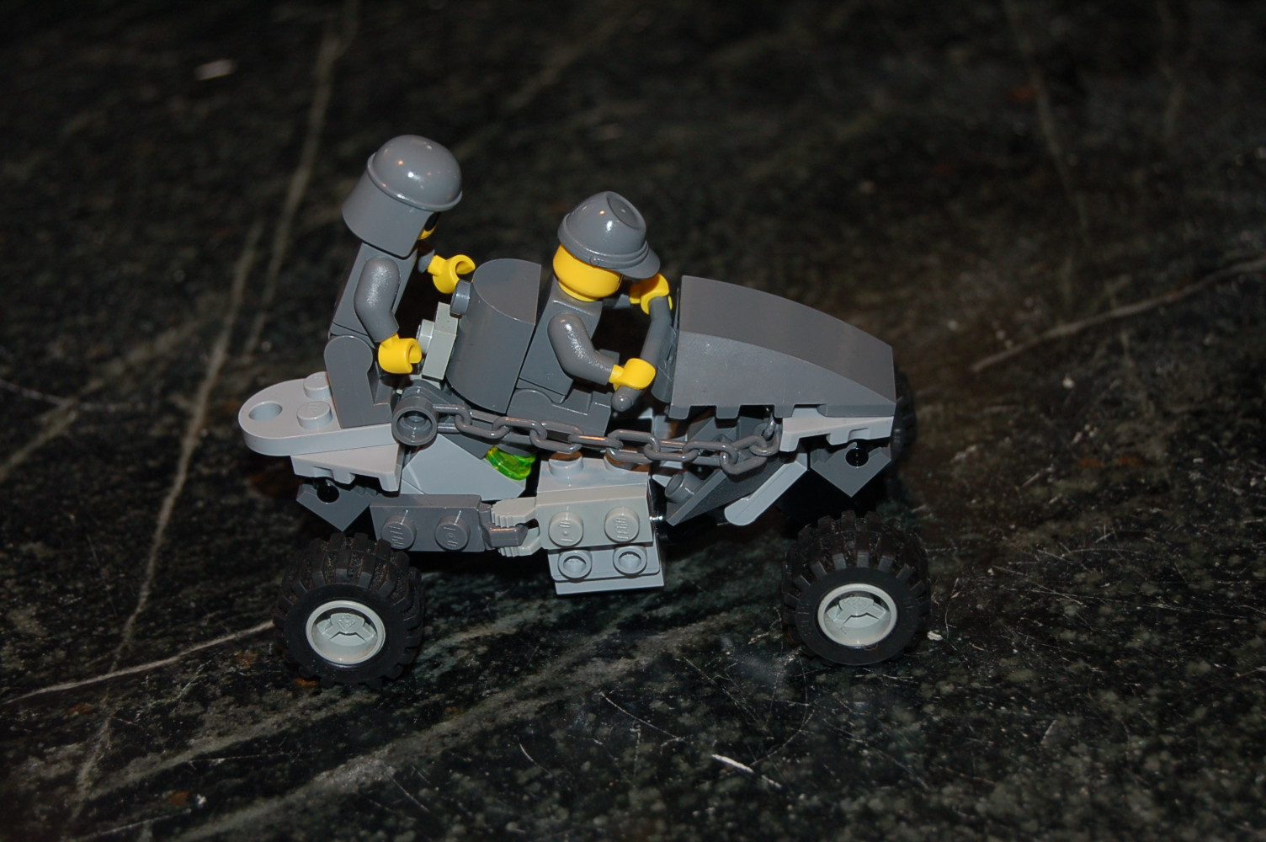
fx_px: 2899
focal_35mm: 82
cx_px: 633
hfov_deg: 24.6
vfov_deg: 16.5
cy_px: 421
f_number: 5.6
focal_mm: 55
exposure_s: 1/60
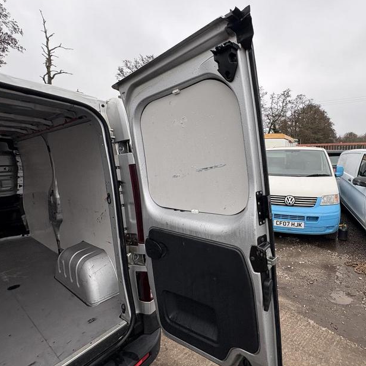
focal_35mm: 18
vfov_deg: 80.7
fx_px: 215
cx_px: 234
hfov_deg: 78.9
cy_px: 181
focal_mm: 2.22
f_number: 2.2
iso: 40
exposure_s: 1/361
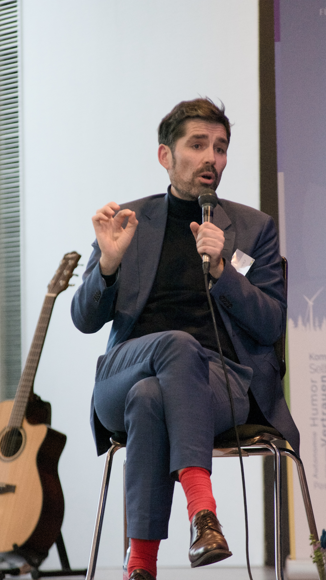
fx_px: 4841
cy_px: 290
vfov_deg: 6.9
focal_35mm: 315
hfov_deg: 3.9
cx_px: 162
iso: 6400
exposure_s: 1/400
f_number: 4.5
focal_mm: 200
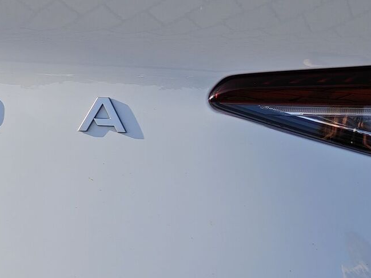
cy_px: 215
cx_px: 345
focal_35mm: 222
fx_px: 2378
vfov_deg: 6.7
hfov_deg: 8.9
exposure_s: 1/1576
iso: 50
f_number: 1.8
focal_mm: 12.28
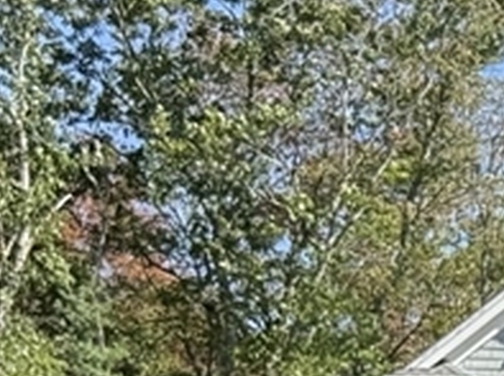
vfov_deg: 5.8
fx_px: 3633
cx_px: 1274
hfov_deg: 7.4
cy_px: 757
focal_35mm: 250
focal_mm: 6.76
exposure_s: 1/1838
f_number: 1.78
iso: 80
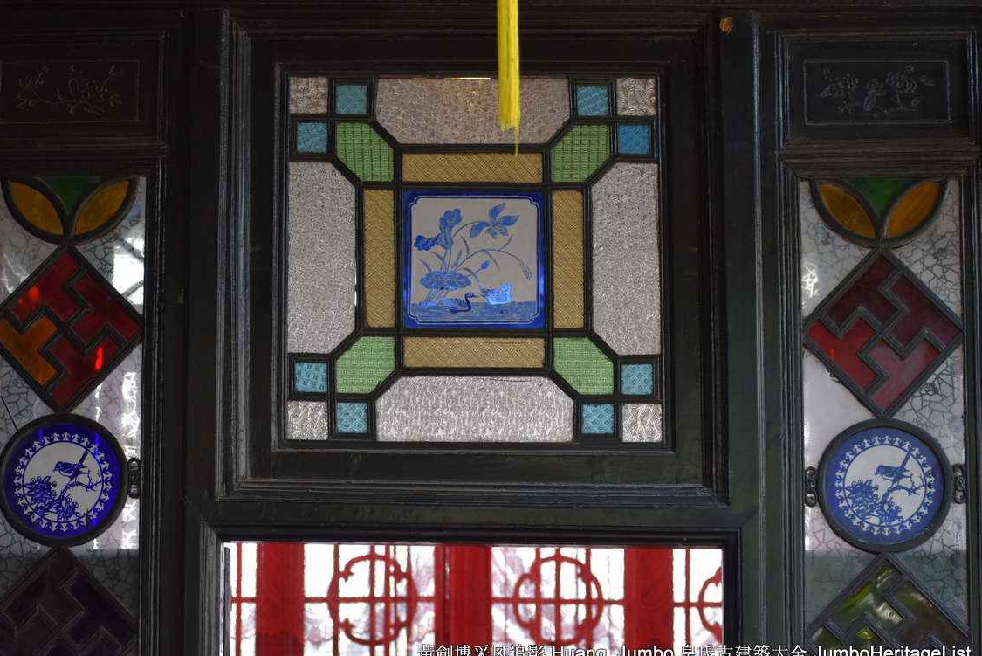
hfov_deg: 18.3
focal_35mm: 112
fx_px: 3056
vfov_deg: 12.2
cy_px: 336
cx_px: 472
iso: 560
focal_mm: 70
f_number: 4.5
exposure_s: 1/250
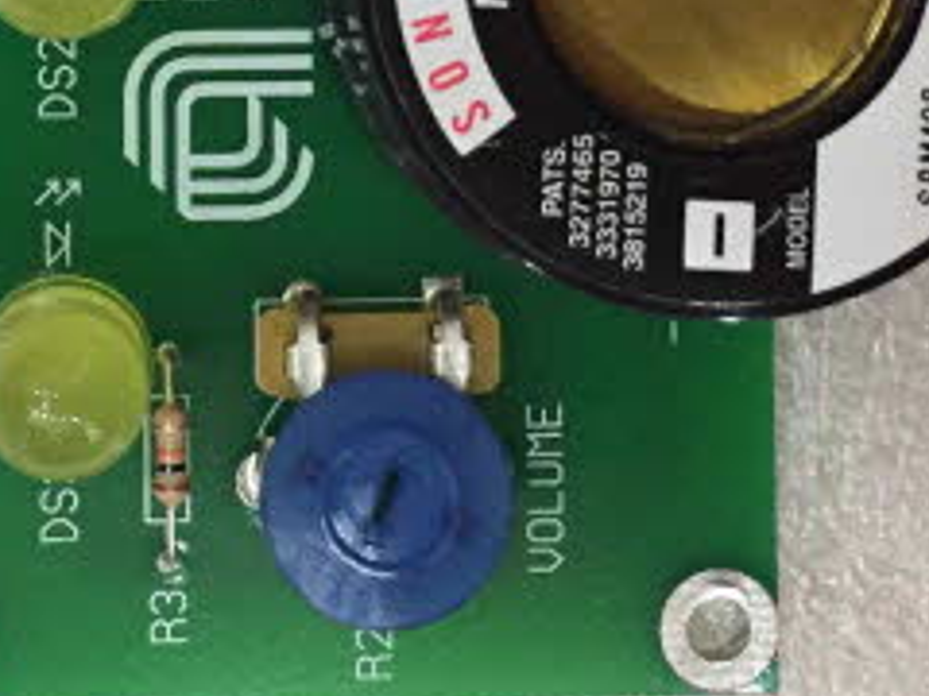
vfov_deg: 17.9
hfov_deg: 24.5
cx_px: 238
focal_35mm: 79
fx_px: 2120
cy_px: -93
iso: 250
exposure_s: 1/30
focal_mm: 4.15
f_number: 2.2
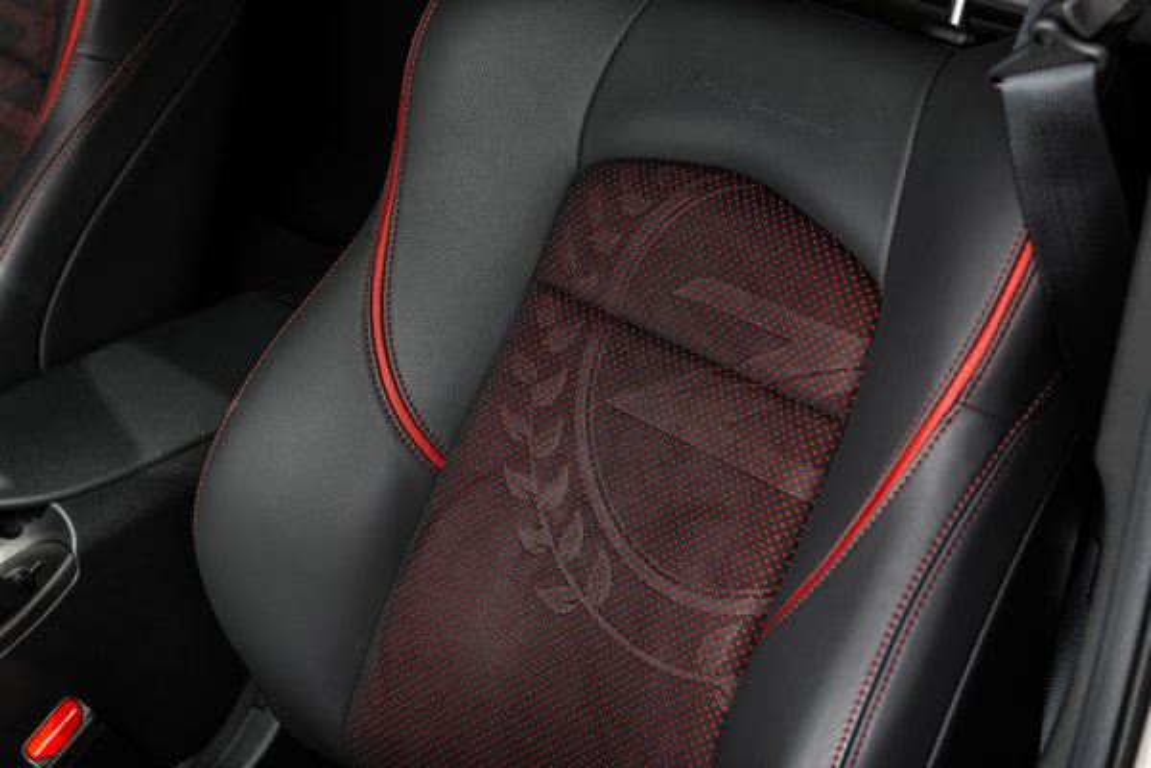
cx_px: 576
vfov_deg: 19.5
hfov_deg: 28.8
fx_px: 2238
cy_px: 384
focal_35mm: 70
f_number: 5.6
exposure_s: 1/250
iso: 250
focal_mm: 70
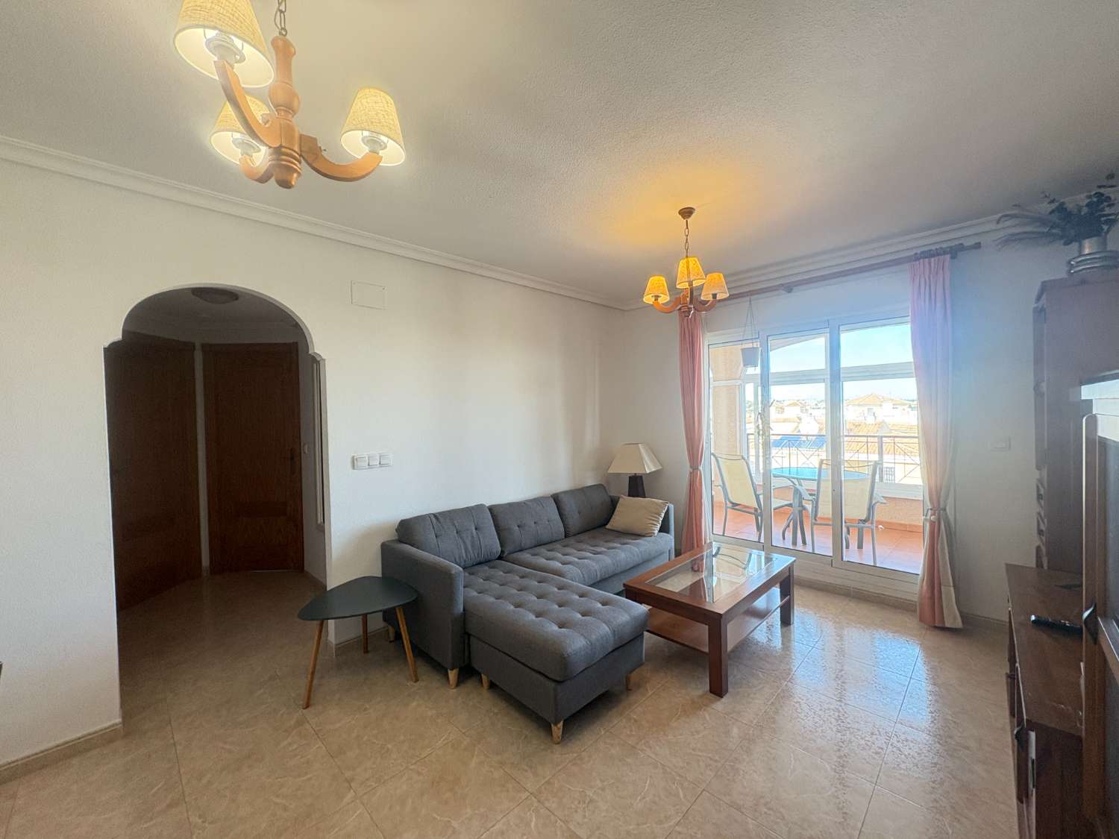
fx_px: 453
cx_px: 560
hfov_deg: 102.1
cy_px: 420
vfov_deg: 85.7
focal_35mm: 14
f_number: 2.2
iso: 250
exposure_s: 1/100
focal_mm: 2.22
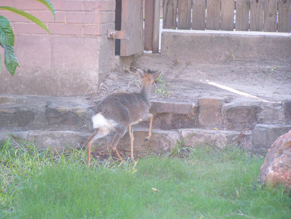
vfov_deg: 9.3
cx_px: 146
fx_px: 1337
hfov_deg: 12.4
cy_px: 110
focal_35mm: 159
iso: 400
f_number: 3.2
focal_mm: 26.4
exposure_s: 1/125
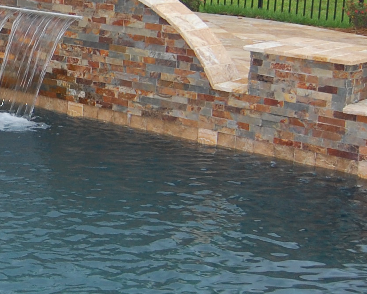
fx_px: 999
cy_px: 87
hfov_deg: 19.6
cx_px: -72
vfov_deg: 16.7
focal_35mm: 92
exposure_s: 1/60
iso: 400
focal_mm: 18
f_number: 3.5
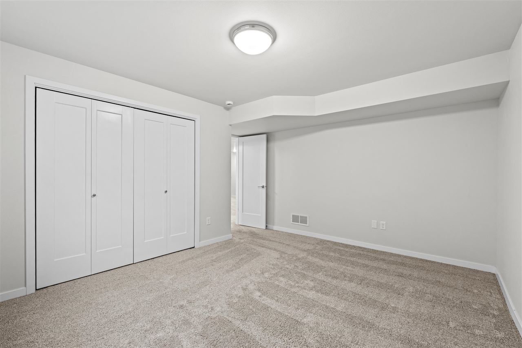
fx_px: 232
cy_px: 174
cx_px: 261
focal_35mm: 16
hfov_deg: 96.7
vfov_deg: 73.7
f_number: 9
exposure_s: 1.6
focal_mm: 16
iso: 250
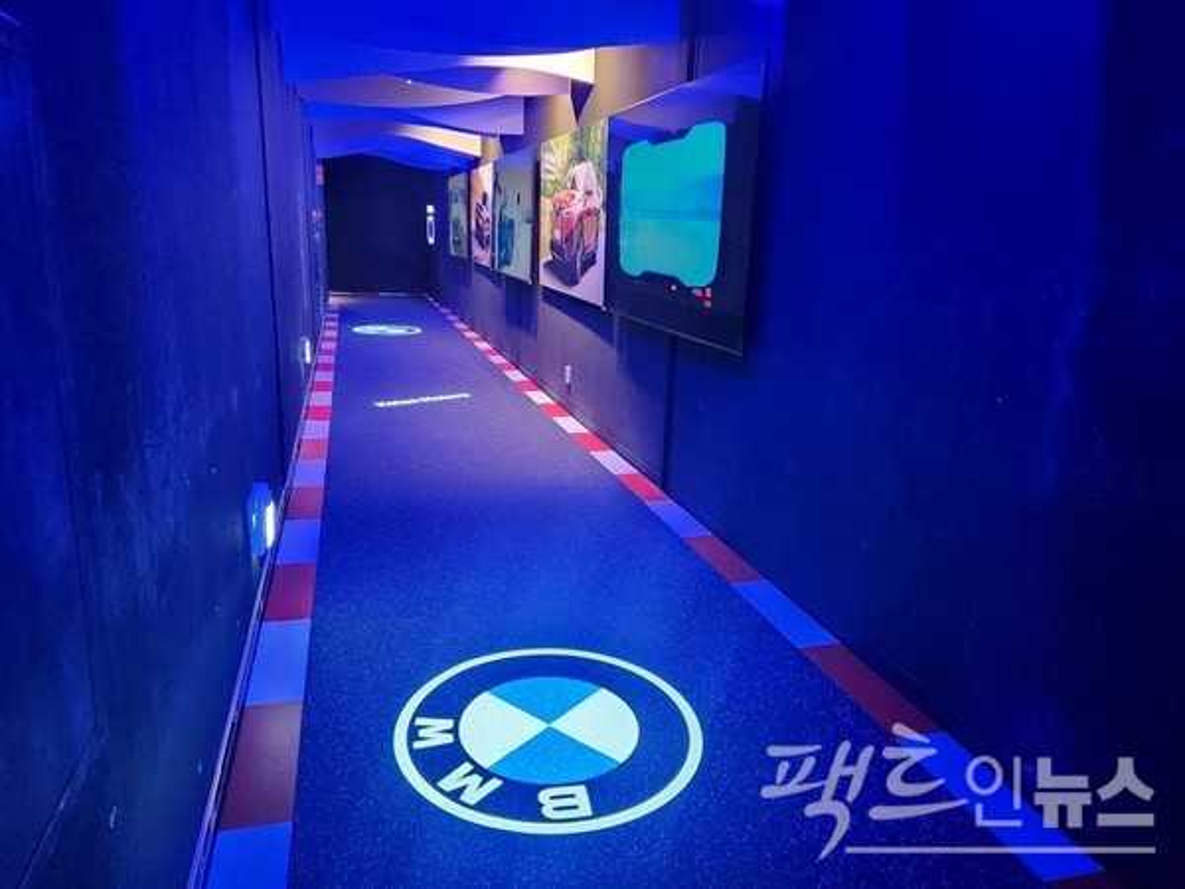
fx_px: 787
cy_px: 444
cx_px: 592
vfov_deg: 58.9
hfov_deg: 73.9
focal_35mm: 23
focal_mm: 5.4
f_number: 1.8
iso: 800
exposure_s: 1/24
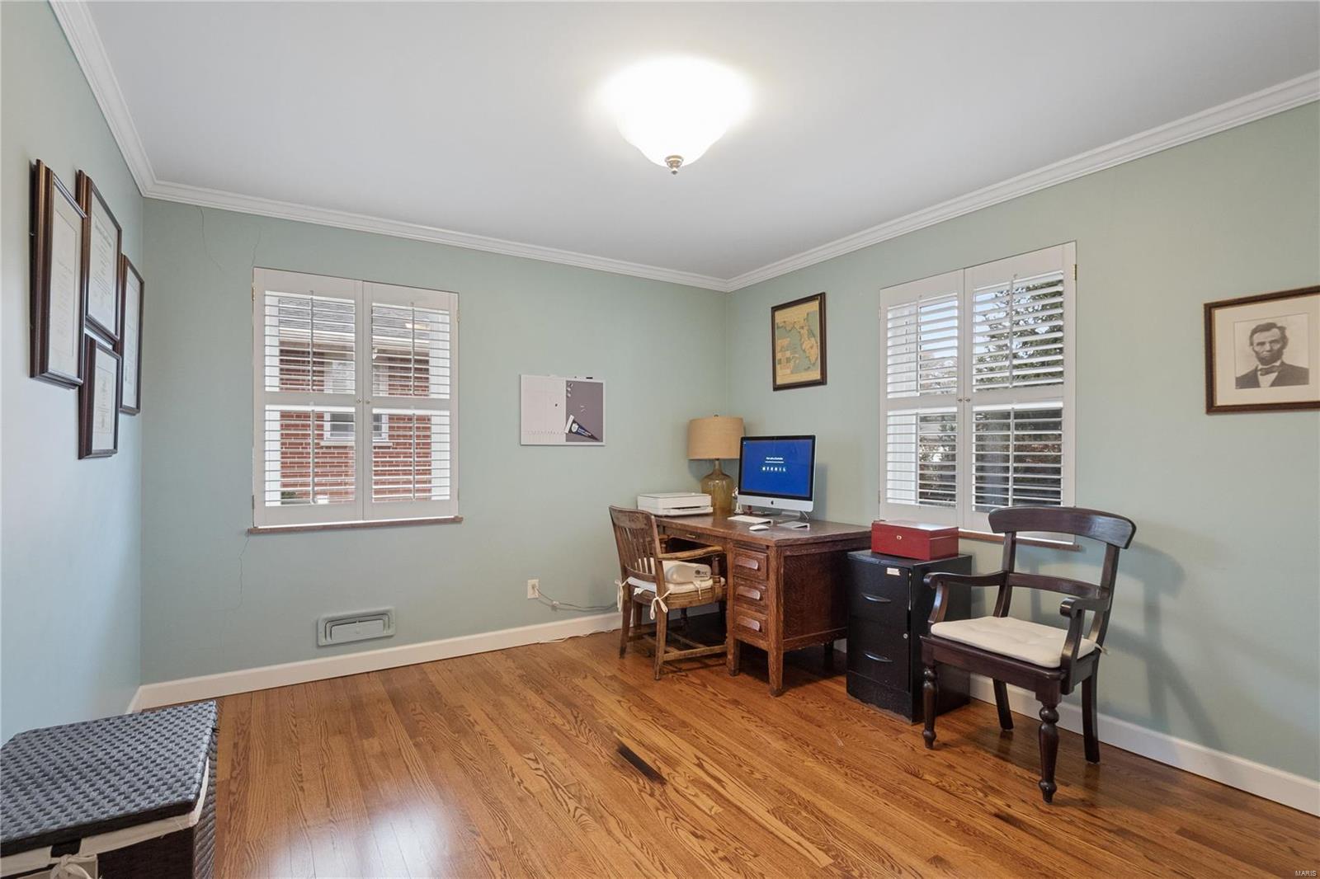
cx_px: 660
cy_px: 440
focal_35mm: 16
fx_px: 587
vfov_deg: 73.7
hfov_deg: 96.7
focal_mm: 8
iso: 400
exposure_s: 1/2
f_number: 8
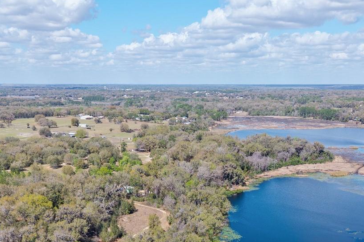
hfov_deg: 40.2
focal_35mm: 49
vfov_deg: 25.8
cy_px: 255
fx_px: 495
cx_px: 213
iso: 150
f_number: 1.8
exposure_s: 1/3000
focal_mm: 8.67
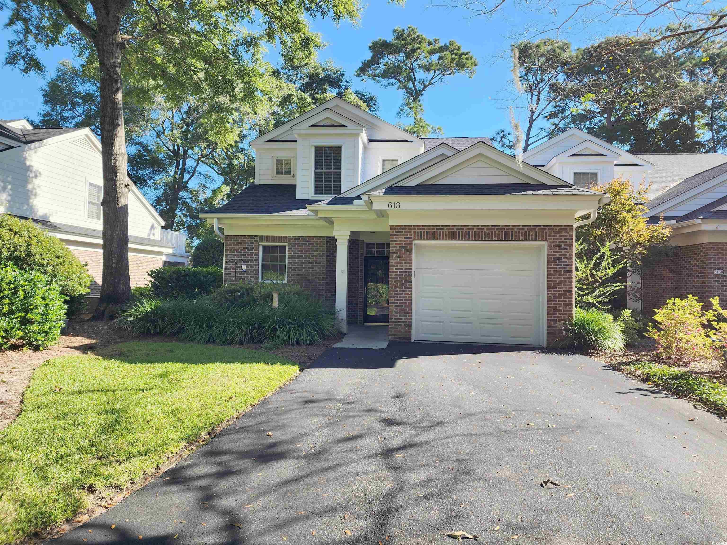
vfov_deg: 58.9
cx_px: 364
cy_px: 272
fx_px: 483
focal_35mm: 23
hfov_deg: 73.9
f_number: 1.8
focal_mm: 6.4
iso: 12
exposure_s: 1/357
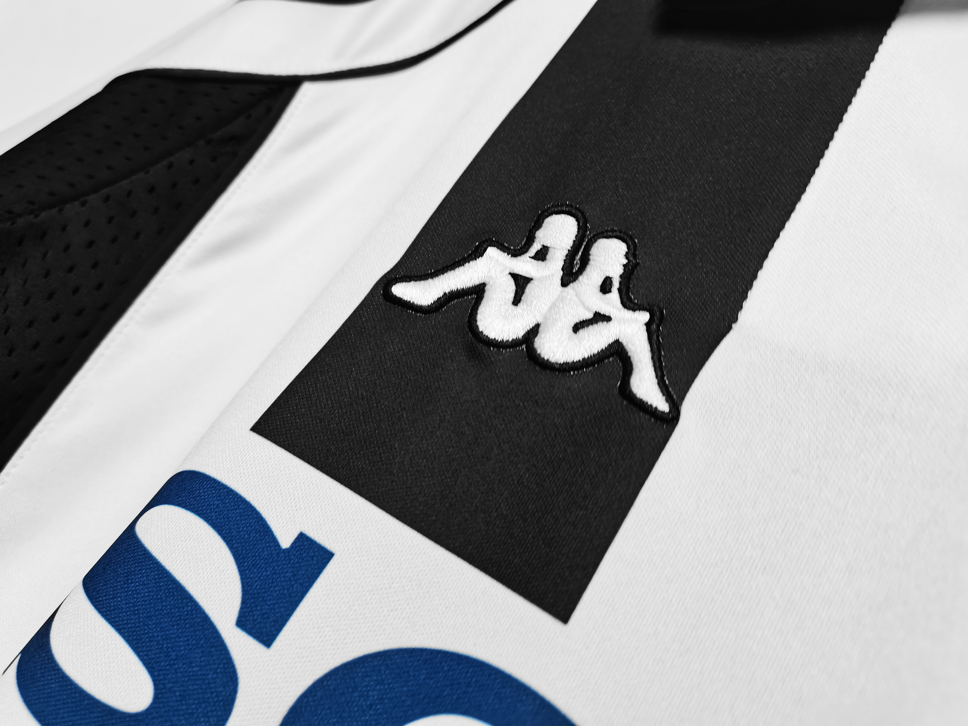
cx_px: 484
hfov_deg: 67.3
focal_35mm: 26
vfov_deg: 53.1
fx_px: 727
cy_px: 363
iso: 80
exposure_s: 1/100
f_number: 1.8
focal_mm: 5.58
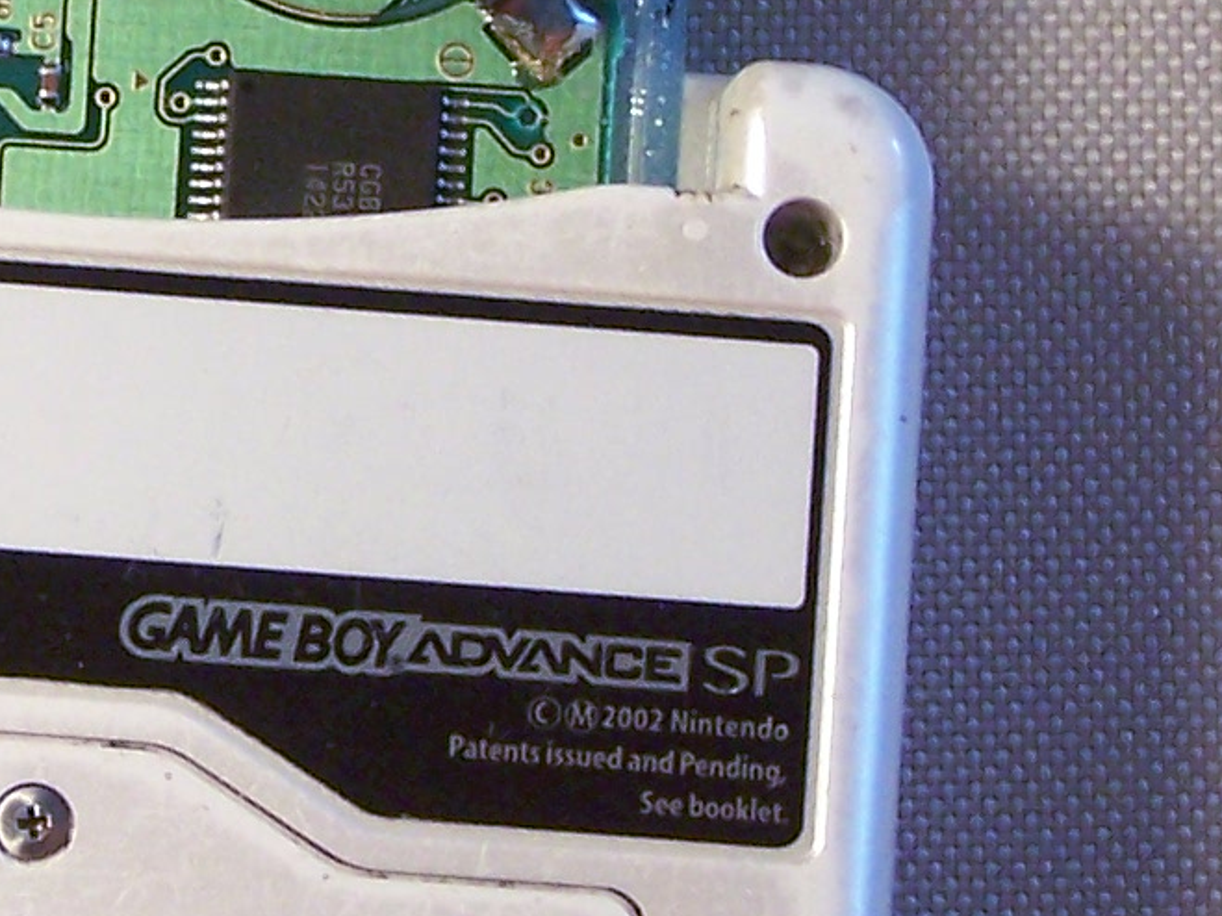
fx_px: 9247
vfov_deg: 5.7
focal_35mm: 262
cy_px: -98
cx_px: 45
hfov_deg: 7.5
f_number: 3.2
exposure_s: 1/20
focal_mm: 11.1
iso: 140
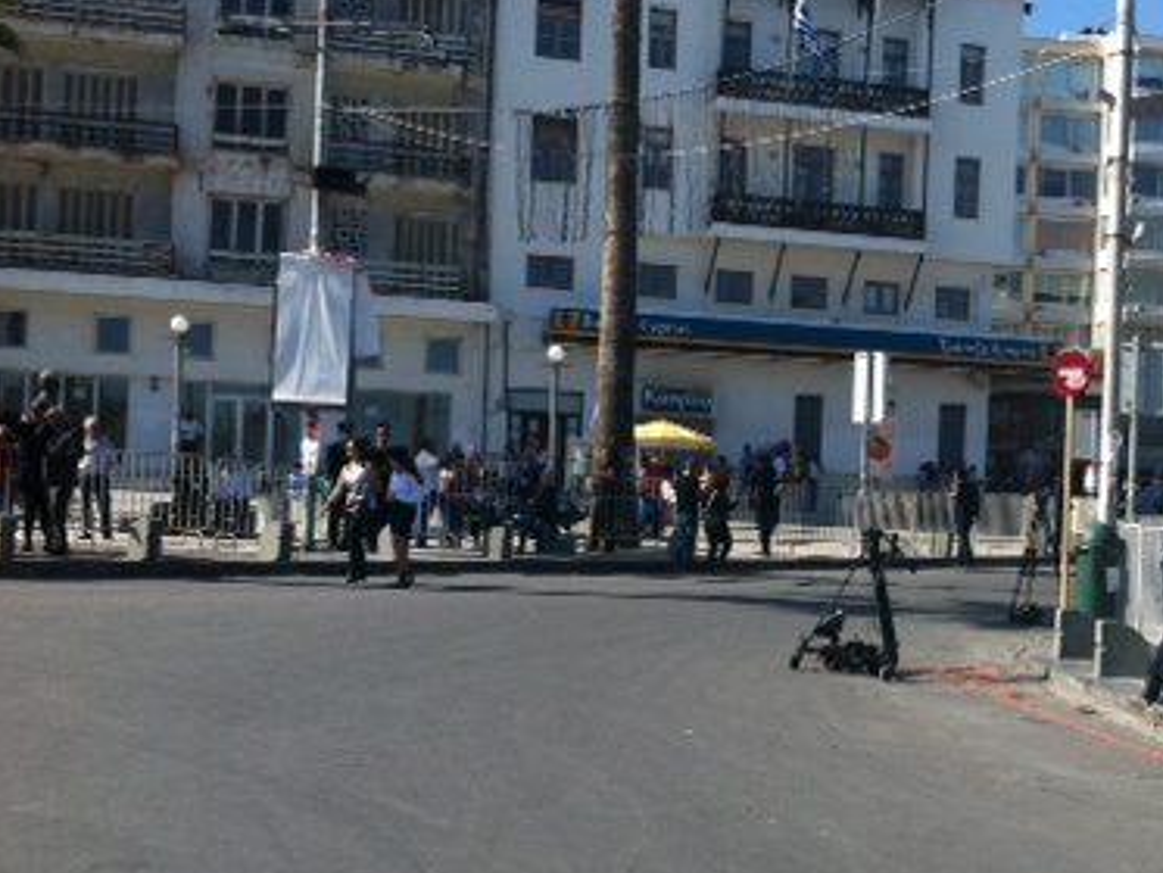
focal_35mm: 60
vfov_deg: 24.4
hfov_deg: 31.4
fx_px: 2016
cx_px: 917
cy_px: 521
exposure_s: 1/1077
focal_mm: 3.85
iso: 80
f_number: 2.8
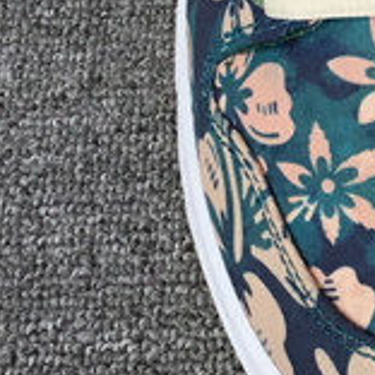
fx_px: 1936
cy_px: -138
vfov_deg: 10.8
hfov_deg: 10.6
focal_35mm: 158
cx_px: 601
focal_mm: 3.3
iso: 25
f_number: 2.4
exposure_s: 1/317
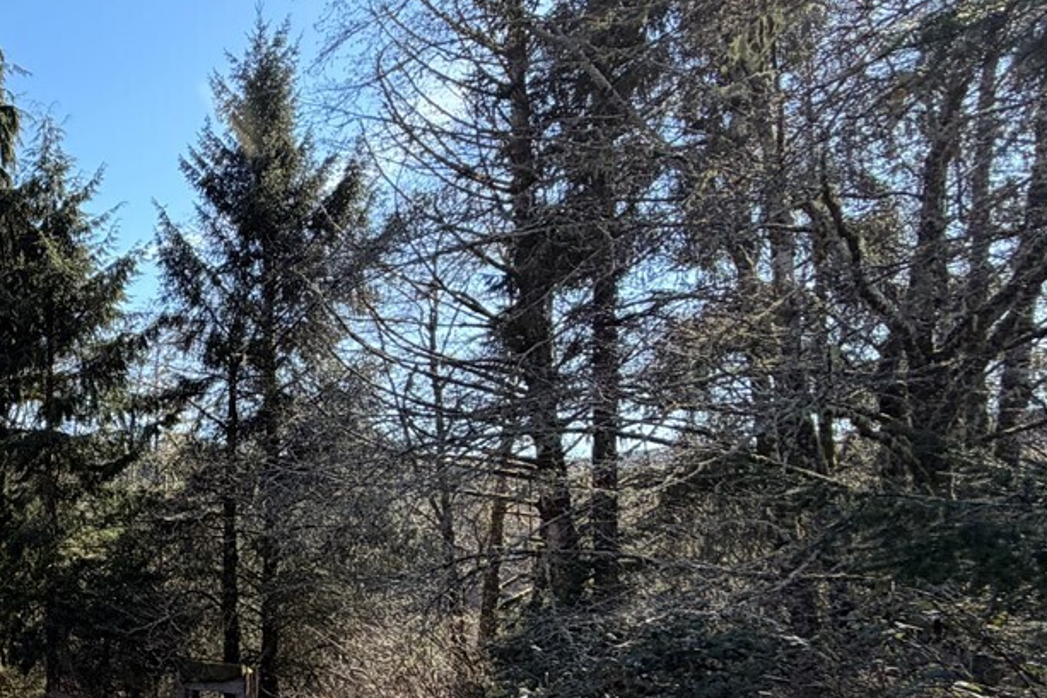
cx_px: -246
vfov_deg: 34.6
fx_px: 1105
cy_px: 483
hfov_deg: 36.9
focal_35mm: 38
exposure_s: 1/569
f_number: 2.2
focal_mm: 2.22
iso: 40
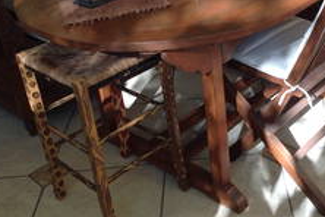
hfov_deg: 33.3
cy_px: 54
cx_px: 243
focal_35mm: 59
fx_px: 533
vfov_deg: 22.8
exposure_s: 1/168
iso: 50
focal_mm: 4.28
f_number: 2.4
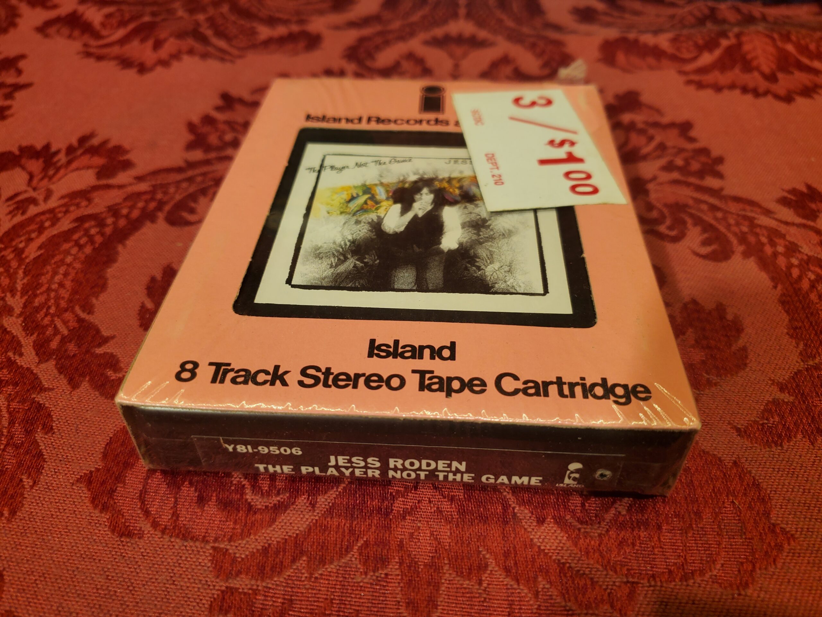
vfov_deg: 53.1
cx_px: 411
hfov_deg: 67.3
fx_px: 617
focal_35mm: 26
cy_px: 308
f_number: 1.5
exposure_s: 1/180
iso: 50
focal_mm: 4.3
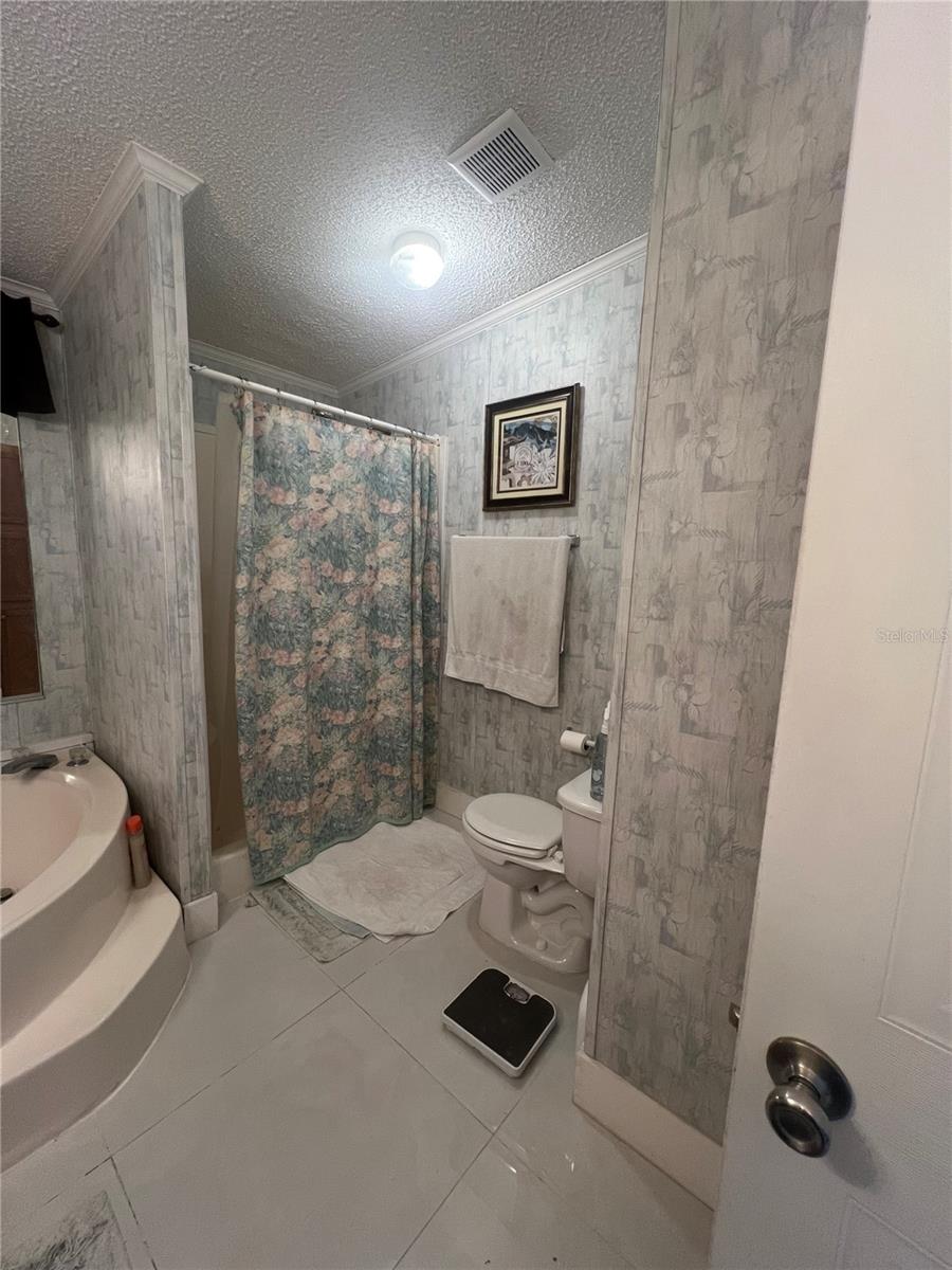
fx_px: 477
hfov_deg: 89.9
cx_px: 476
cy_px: 635
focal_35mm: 13
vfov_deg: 106.2
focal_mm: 1.57
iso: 160
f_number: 1.8
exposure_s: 1/60
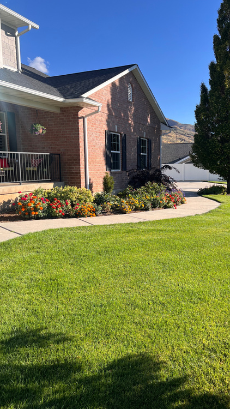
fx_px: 314
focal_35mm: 29
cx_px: 149
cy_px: 203
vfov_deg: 66.1
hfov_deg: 39.8
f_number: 1.5
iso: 50
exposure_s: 1/1972
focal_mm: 5.7
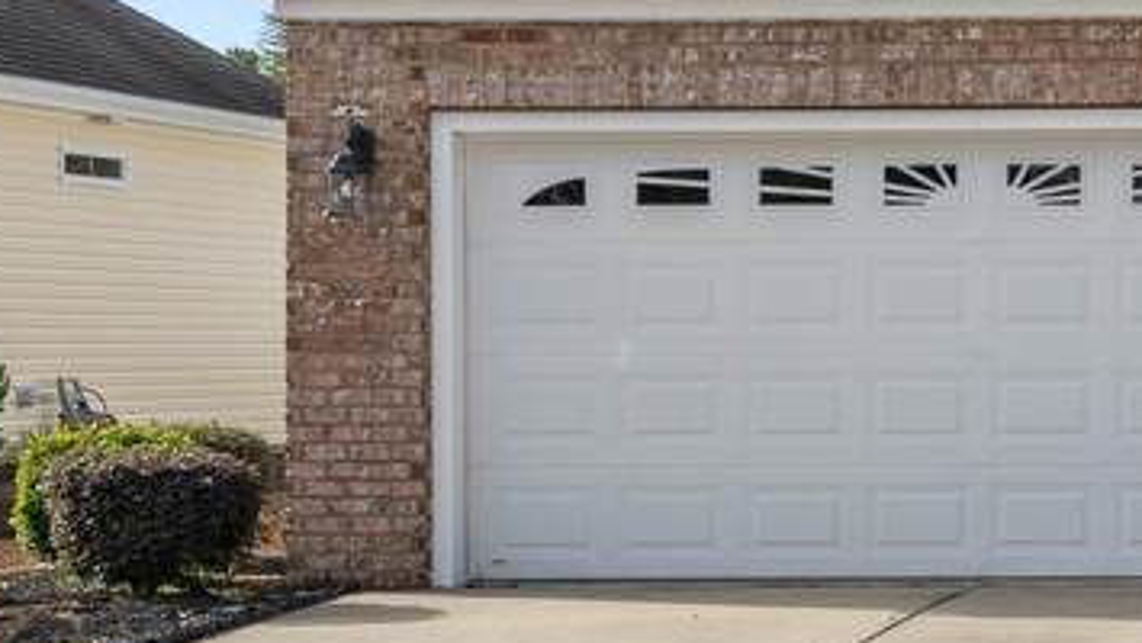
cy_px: 108
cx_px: 1702
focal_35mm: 117
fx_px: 3544
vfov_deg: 10.3
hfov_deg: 16.7
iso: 320
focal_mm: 31
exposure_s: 1/250
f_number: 8
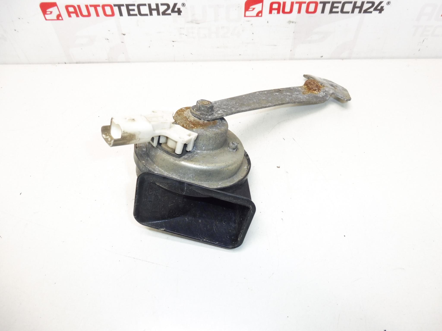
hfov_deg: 71.6
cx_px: 221
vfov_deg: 56.8
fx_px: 306
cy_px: 166
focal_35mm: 24
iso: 200
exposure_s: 1/60
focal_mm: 4.3
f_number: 3.5
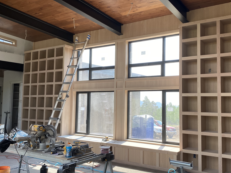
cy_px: 86
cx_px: 133
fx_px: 234
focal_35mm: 35
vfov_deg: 40.7
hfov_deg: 52.4
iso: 32
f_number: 1.8
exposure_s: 1/297
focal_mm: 4.25
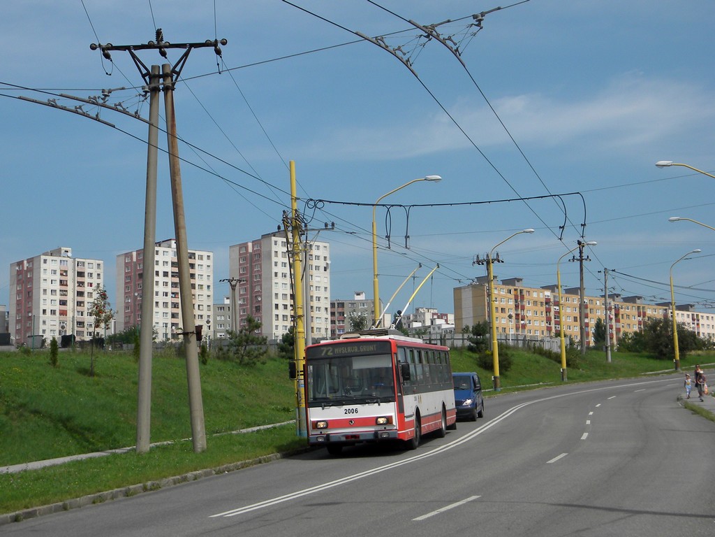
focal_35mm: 47
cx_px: 358
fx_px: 971
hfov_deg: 40.4
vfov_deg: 30.9
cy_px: 268
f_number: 7.8
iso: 80
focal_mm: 8.6
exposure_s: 1/313
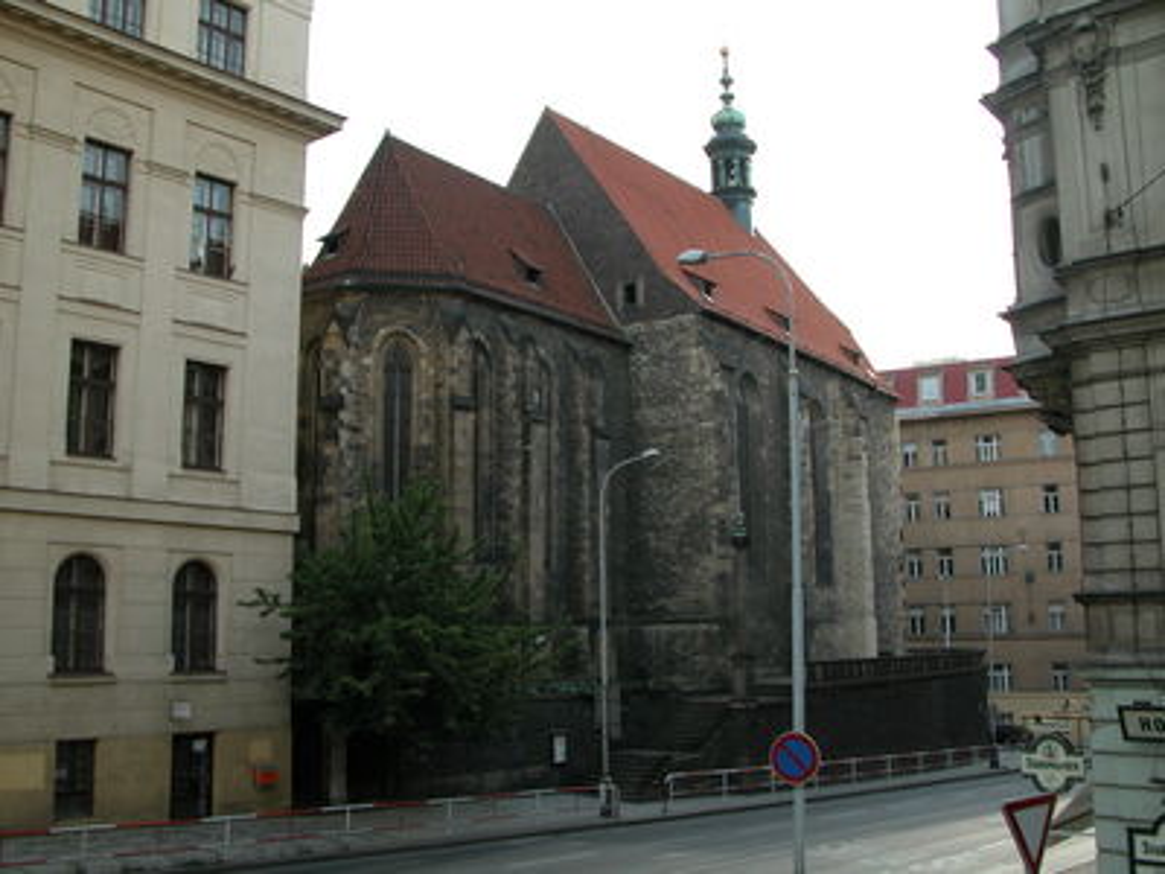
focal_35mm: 36
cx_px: 582
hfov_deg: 51.4
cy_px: 437
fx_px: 1212
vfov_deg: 39.7
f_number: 4.5
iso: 100
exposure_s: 1/181
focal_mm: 9.2
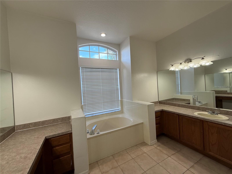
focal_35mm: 14
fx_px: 94
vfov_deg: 85.7
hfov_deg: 102.1
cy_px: 87
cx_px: 116
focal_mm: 2.22
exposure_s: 1/120
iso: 100
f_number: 2.2
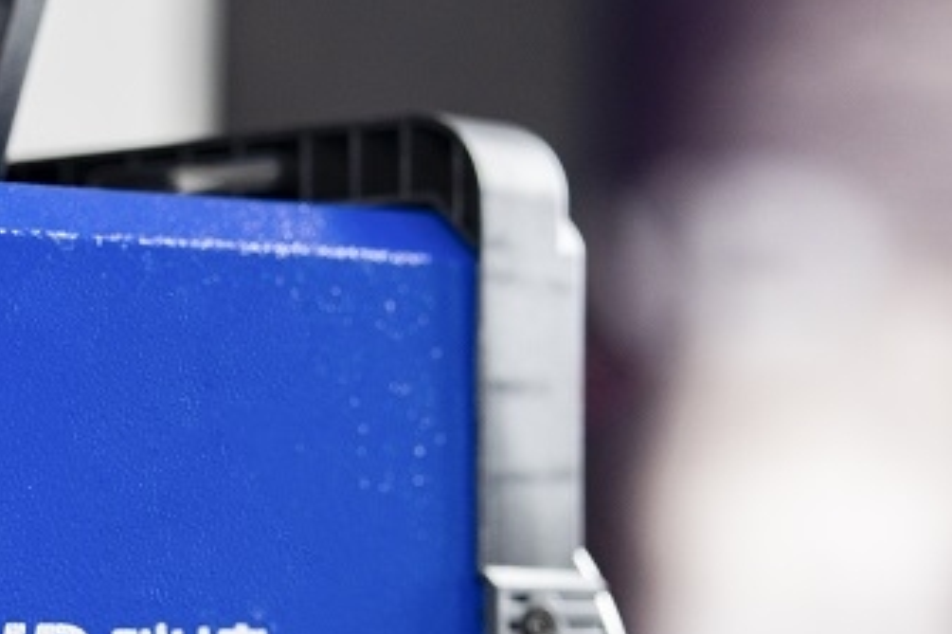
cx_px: -378
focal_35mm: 251
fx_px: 6634
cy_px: 645
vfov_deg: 5.5
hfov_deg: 8.1
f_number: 2.8
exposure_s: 1/60
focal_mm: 56
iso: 250
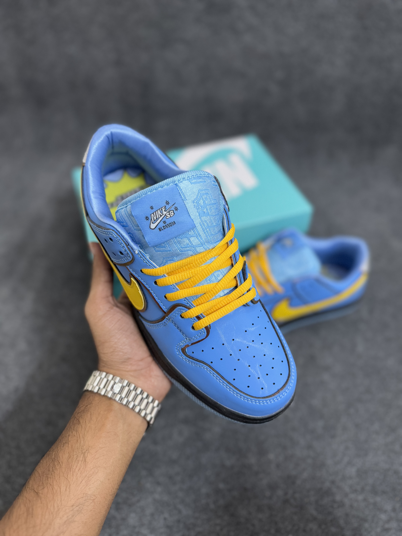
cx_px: 201
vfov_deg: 71.6
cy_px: 268
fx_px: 372
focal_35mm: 24
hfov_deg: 56.8
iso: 400
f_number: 1.78
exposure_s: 1/50
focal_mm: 6.76
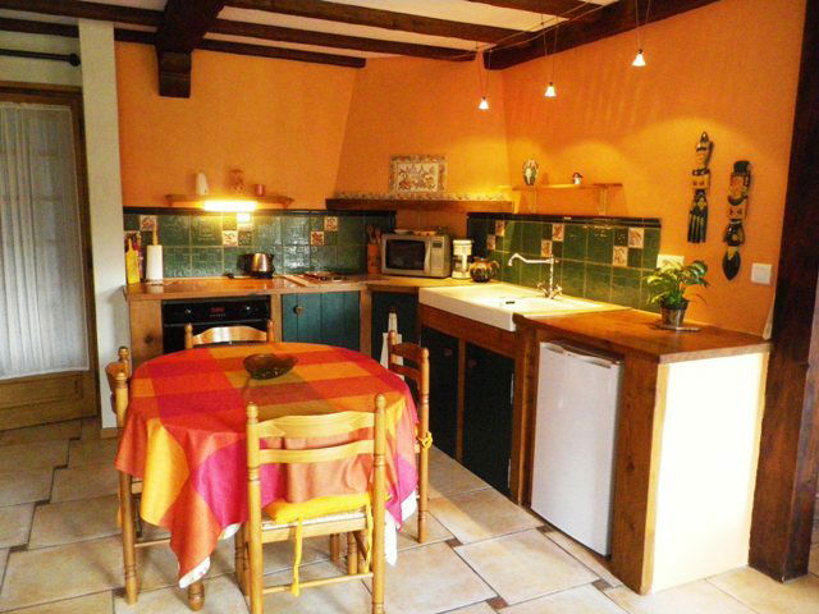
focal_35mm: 28
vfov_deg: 49.7
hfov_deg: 63.4
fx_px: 662
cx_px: 410
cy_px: 307
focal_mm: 4.9
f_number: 2.6
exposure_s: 1/50
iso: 800
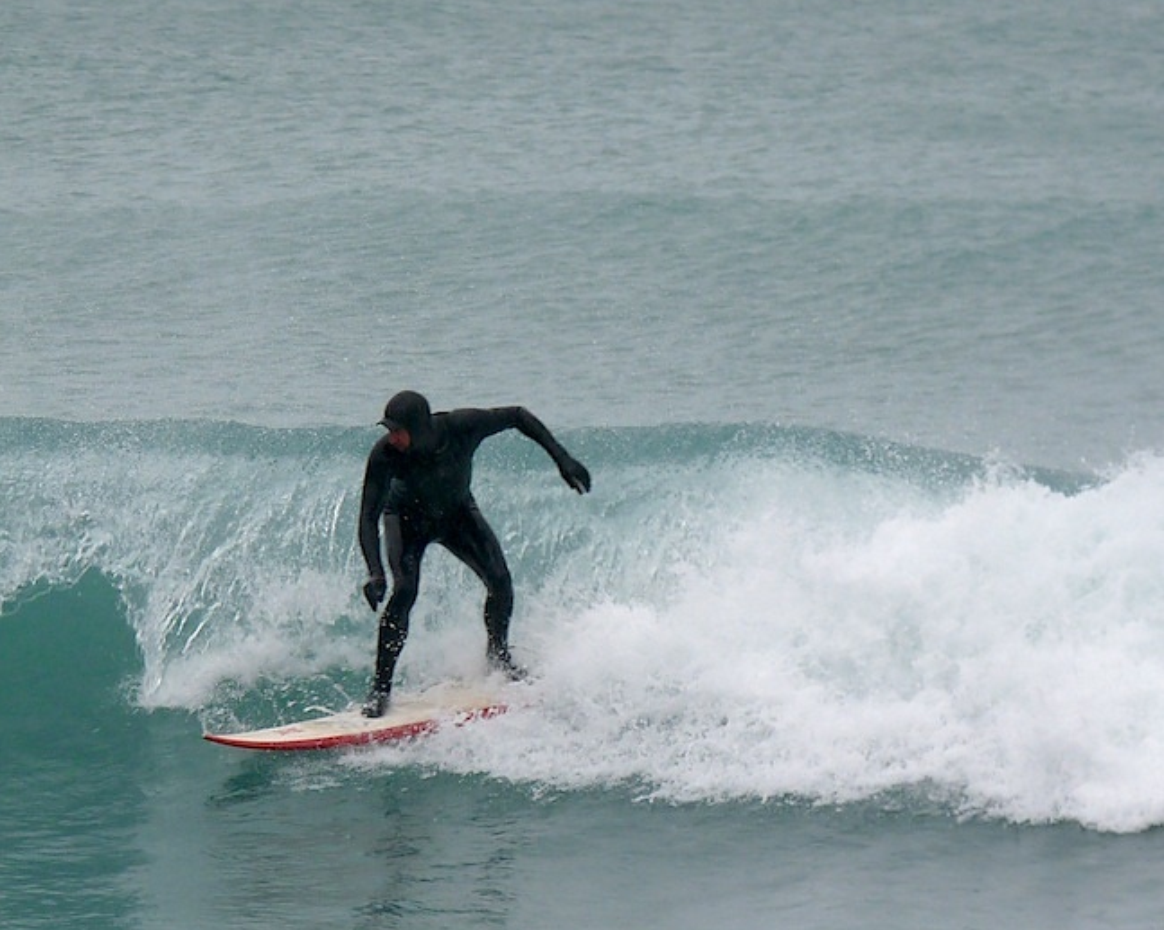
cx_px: 113
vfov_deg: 3.4
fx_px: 15702
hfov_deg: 4.2
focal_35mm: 456
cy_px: 545
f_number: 4
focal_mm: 41.9
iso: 100
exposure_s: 1/250
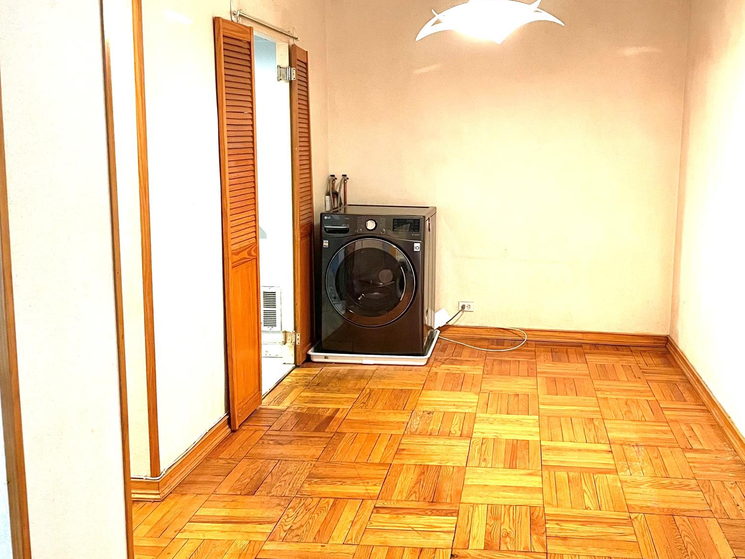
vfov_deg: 40.6
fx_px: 753
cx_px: 491
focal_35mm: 35
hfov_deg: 51.7
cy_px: 244
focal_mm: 4.2
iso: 400
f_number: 1.6
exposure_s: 1/60
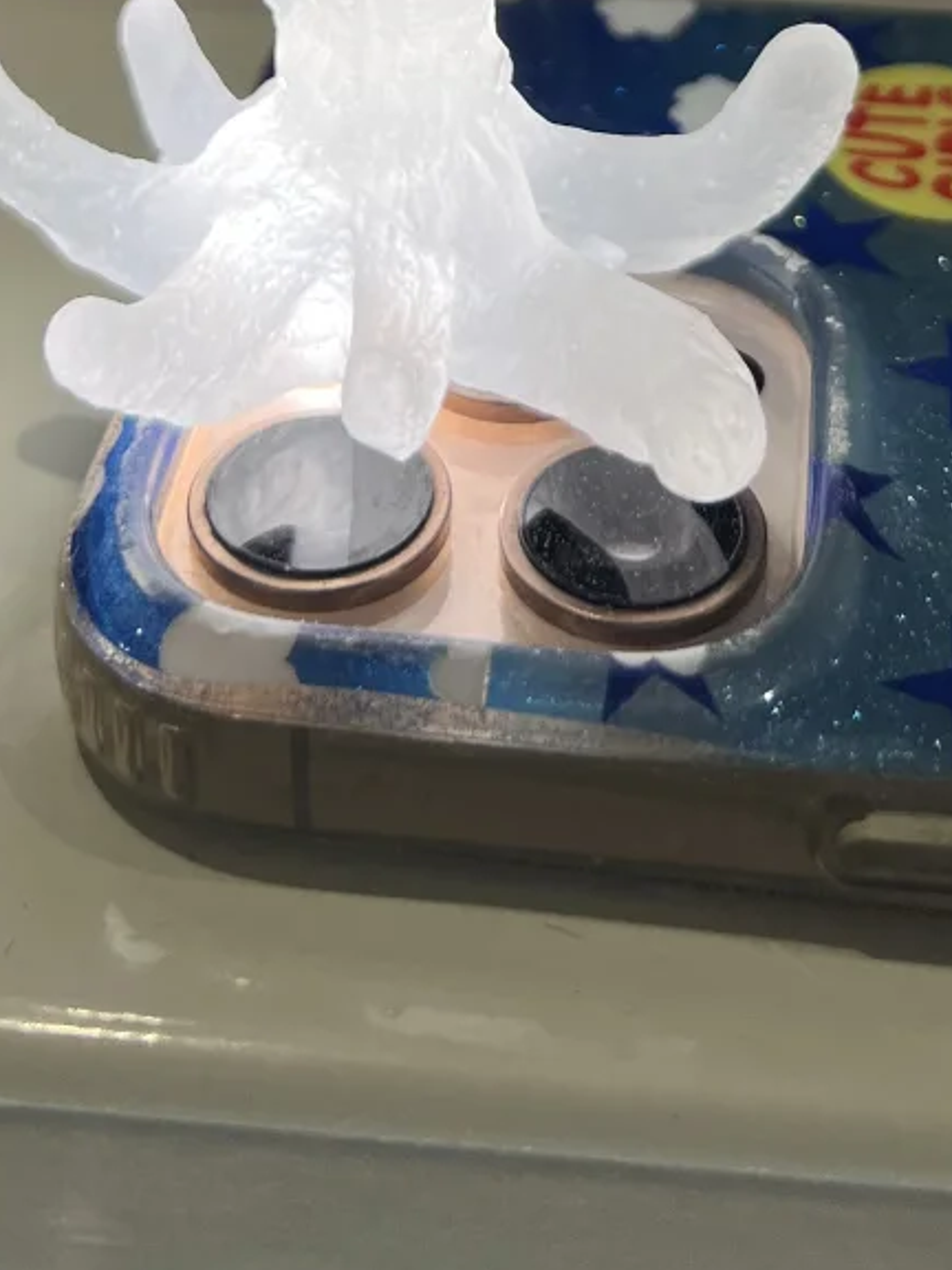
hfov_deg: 22.6
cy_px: -187
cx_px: 527
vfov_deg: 26.9
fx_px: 2383
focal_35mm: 65
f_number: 1.5
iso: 50
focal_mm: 5.7
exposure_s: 1/509
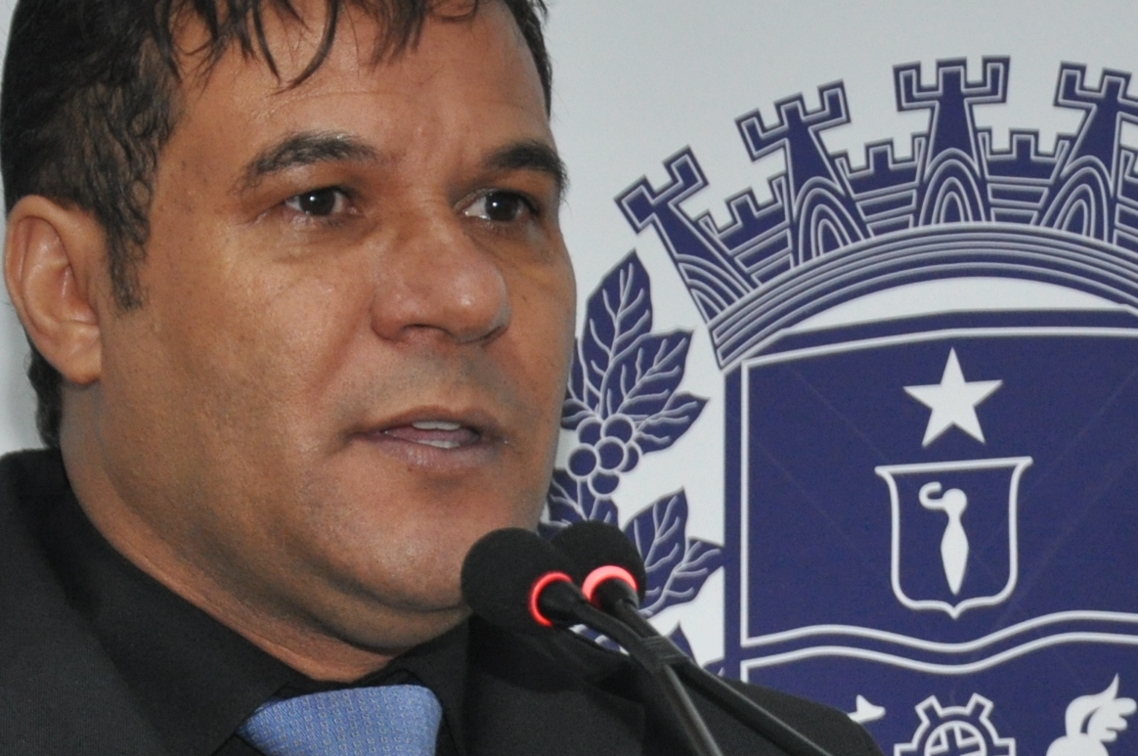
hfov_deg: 8.0
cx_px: 480
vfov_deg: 5.3
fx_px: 8114
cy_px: 641
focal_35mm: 257
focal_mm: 62
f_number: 5.6
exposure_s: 1/60
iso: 800
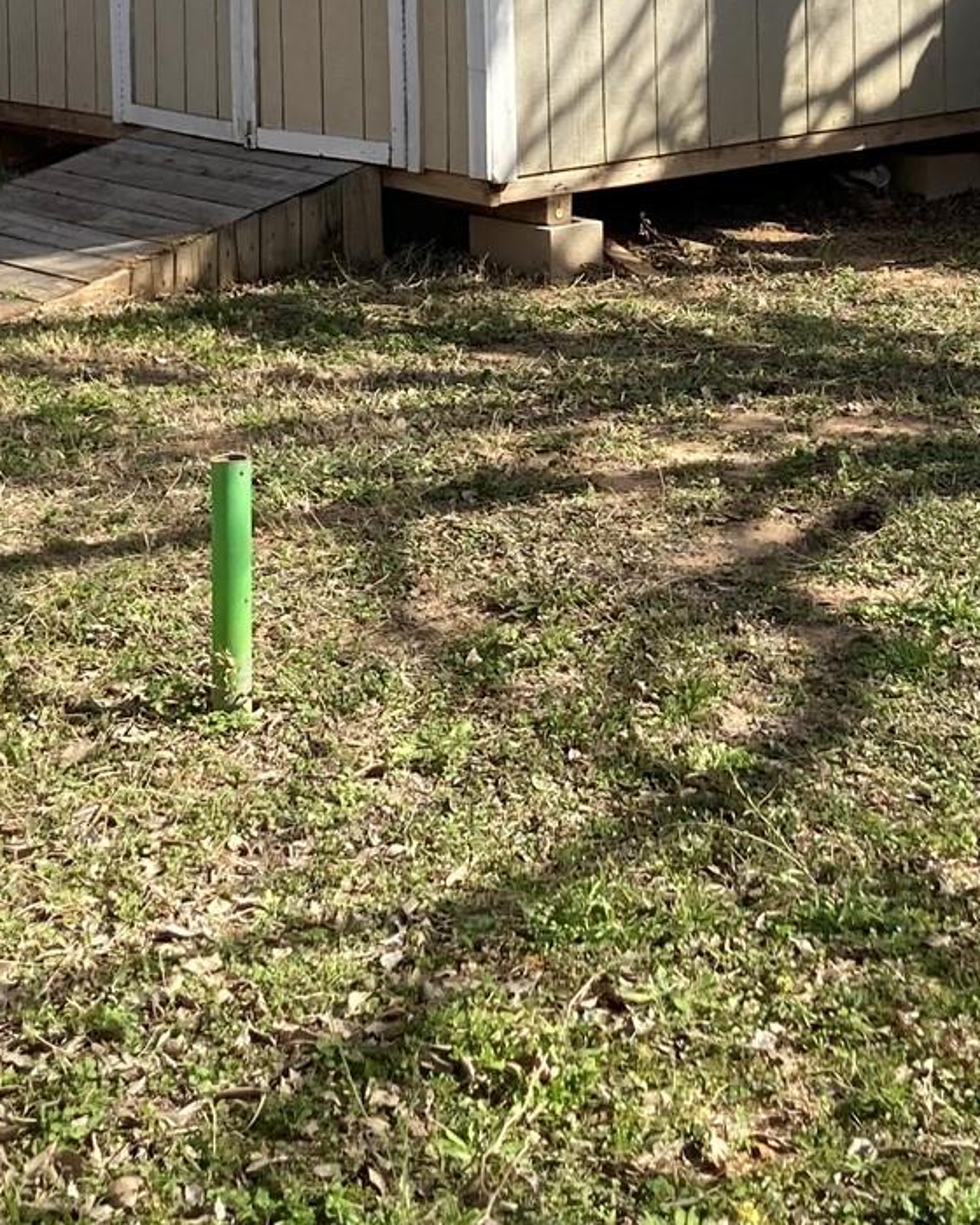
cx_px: 709
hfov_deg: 19.1
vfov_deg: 23.0
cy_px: 23
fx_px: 2900
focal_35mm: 80
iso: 20
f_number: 1.8
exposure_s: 1/1230
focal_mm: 3.99
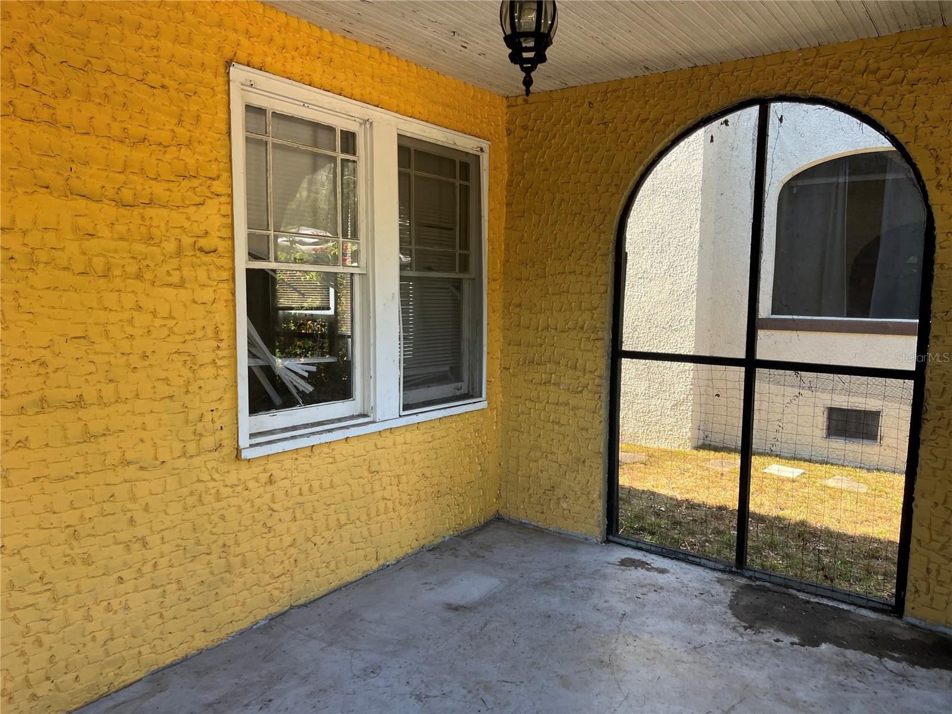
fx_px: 715
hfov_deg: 67.3
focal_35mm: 26
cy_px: 357
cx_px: 476
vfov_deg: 53.1
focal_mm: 5.7
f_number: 1.5
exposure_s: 1/237
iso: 50
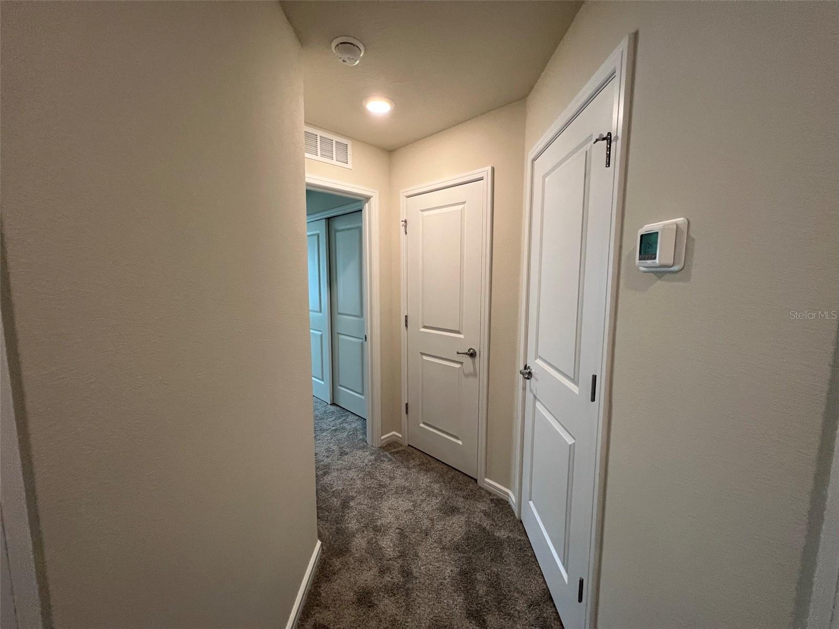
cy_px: 314
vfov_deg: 89.9
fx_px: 315
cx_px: 420
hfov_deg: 106.2
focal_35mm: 13
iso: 160
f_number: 1.8
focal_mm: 1.57
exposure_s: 1/120
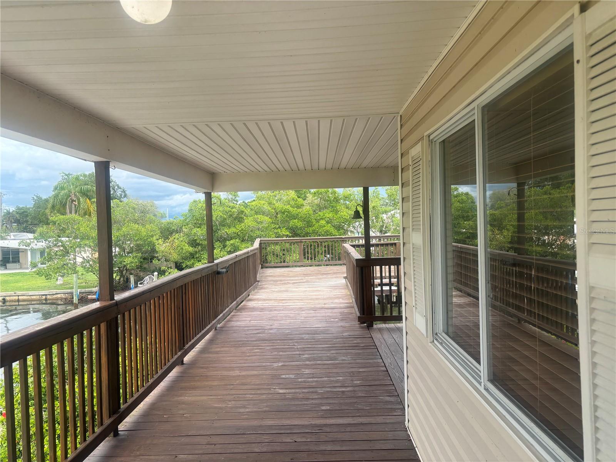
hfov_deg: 67.3
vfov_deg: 53.1
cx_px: 308
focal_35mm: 26
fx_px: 463
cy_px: 231
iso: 50
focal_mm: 5.96
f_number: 1.6
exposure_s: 1/486
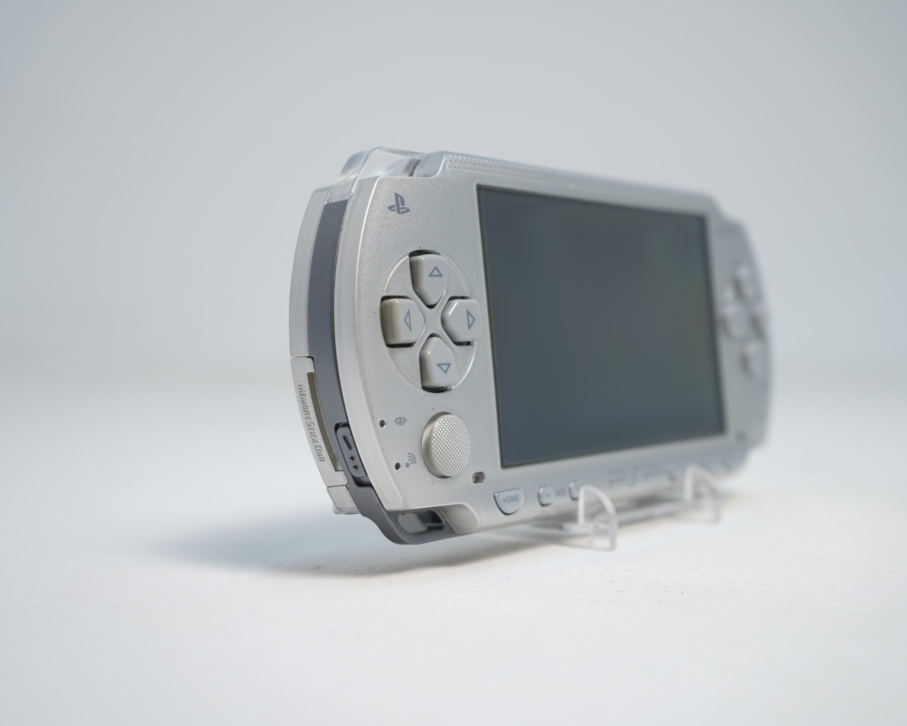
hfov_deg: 39.4
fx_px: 1262
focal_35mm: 47
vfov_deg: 32.1
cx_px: 527
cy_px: 358
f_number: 5.6
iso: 64
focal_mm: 41
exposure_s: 1/6
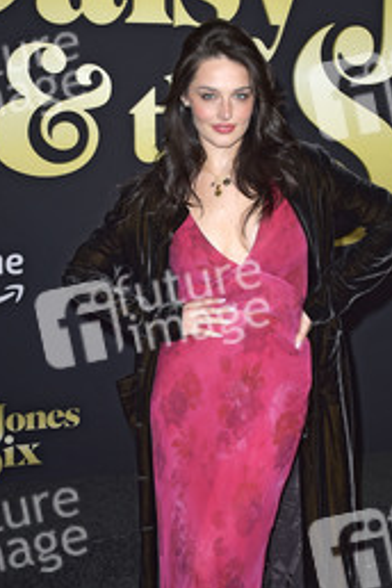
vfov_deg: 31.9
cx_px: 220
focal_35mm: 62
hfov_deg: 21.9
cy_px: 428
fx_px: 1013
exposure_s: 1/250
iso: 400
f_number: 6.3
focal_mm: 40
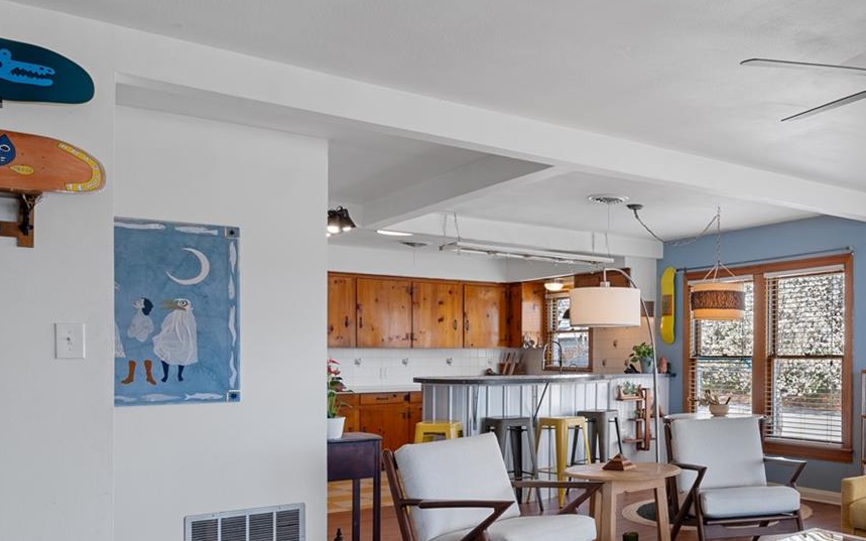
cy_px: 352
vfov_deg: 37.0
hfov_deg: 52.0
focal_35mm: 34
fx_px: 802
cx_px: 728
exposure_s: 1/2.5
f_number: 9
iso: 100
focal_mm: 14
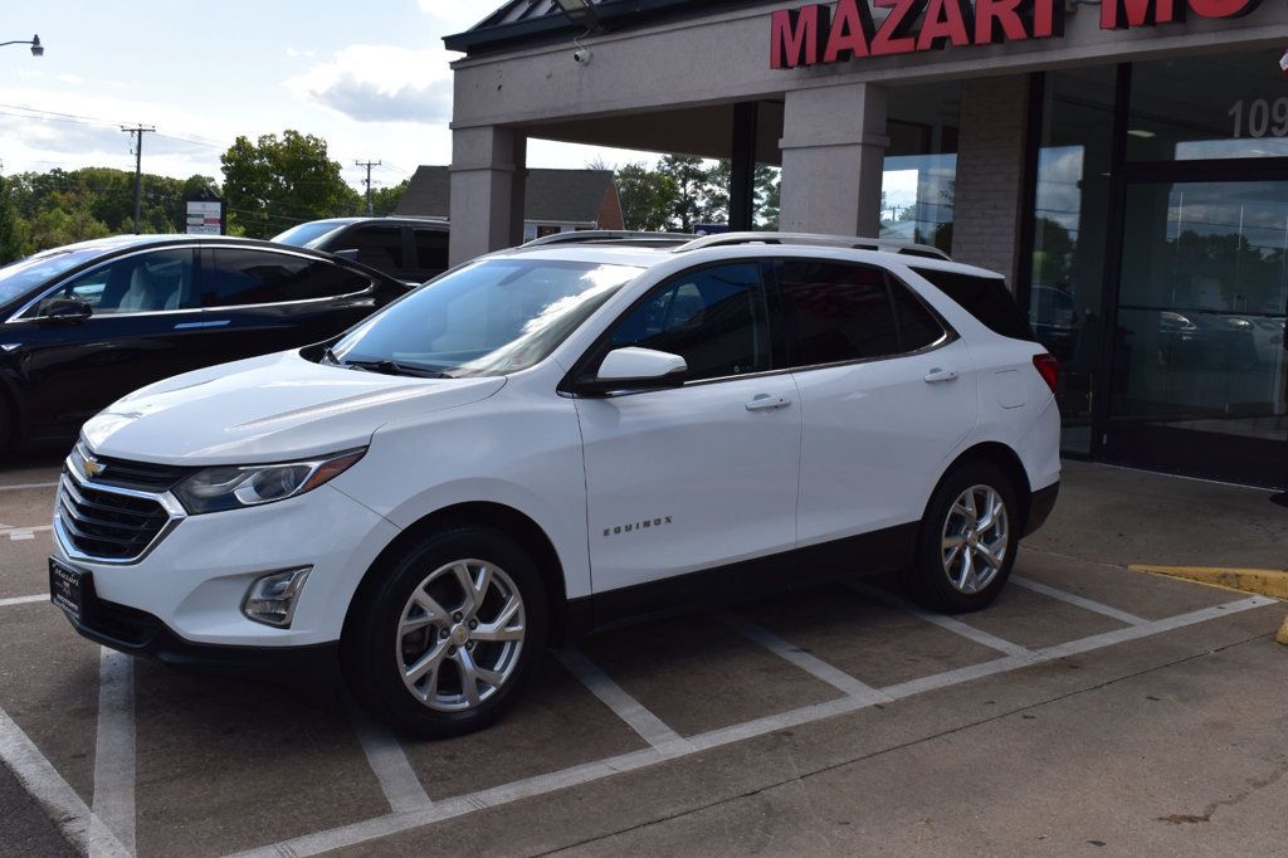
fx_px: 1341
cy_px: 429
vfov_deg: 35.5
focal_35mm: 38
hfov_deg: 51.3
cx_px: 644
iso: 400
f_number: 11
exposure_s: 1/500
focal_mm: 25
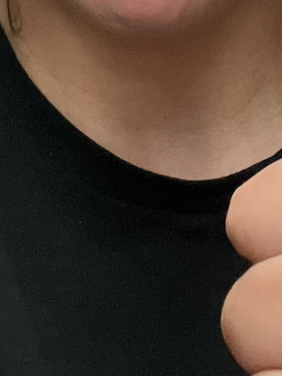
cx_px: 116
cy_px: -150
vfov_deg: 18.0
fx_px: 1086
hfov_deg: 14.8
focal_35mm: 100
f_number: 2.2
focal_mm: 2.71
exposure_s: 1/25
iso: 400
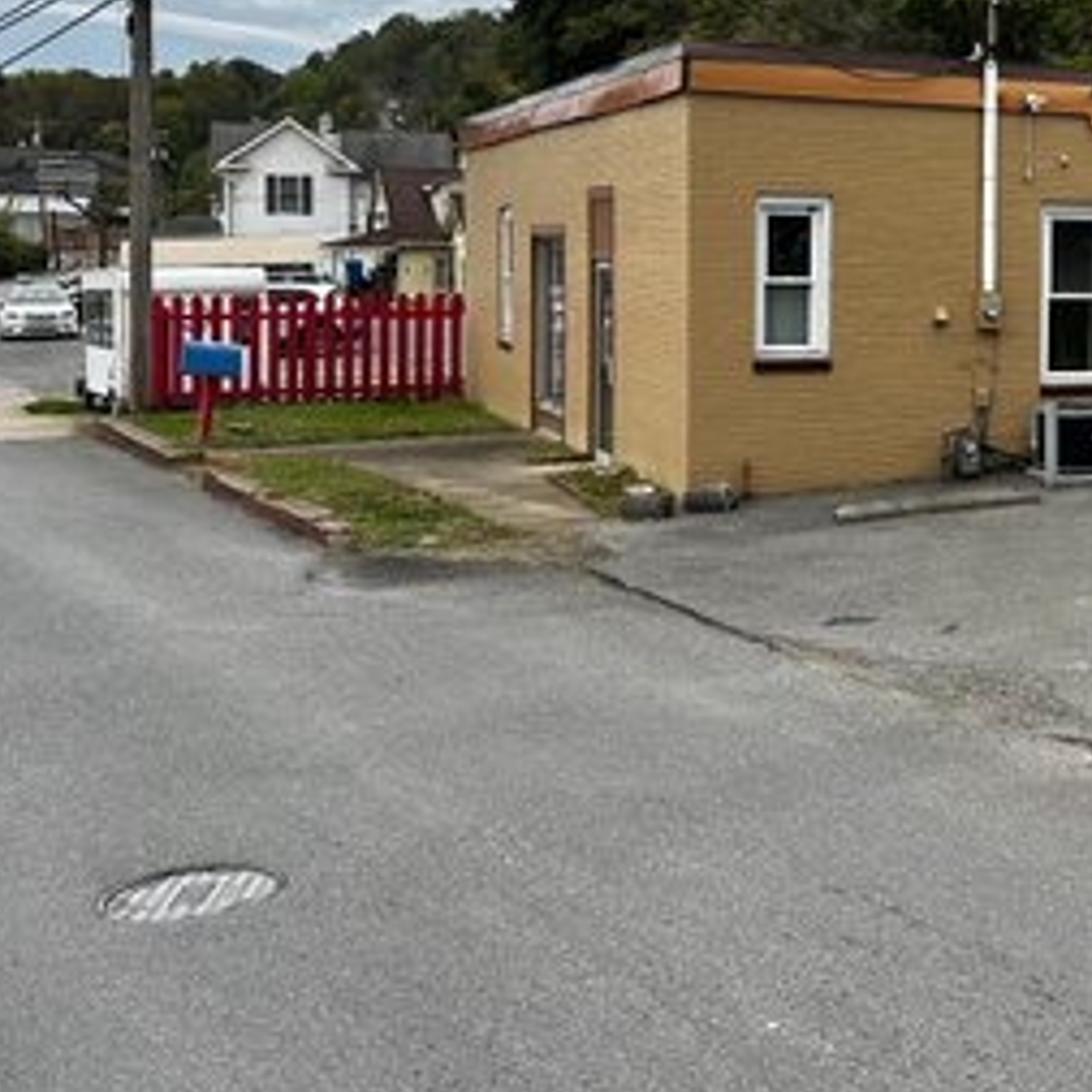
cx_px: 1159
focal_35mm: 53
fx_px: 1892
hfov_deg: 29.5
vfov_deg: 31.7
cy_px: 304
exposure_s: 1/615
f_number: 1.78
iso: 80
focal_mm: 6.86
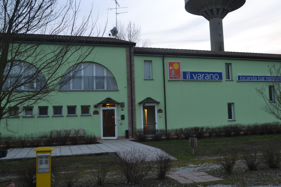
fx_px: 281
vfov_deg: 36.9
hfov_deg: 53.1
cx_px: 140
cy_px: 94
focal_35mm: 36
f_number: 4
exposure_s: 1/40
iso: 400
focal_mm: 24
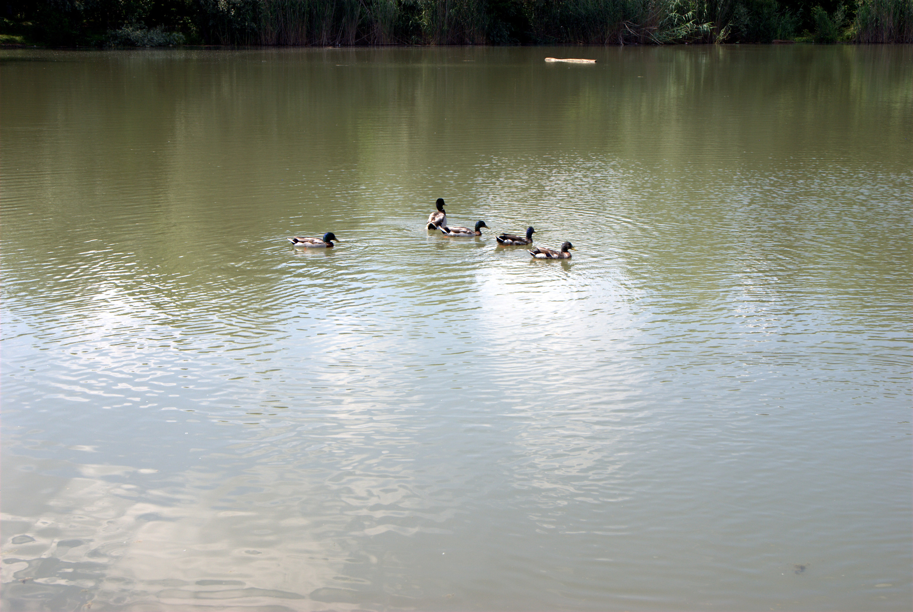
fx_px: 1333
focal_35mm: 52
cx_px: 456
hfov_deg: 37.8
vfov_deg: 25.8
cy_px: 306
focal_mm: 35
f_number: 7.1
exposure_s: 1/200
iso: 100
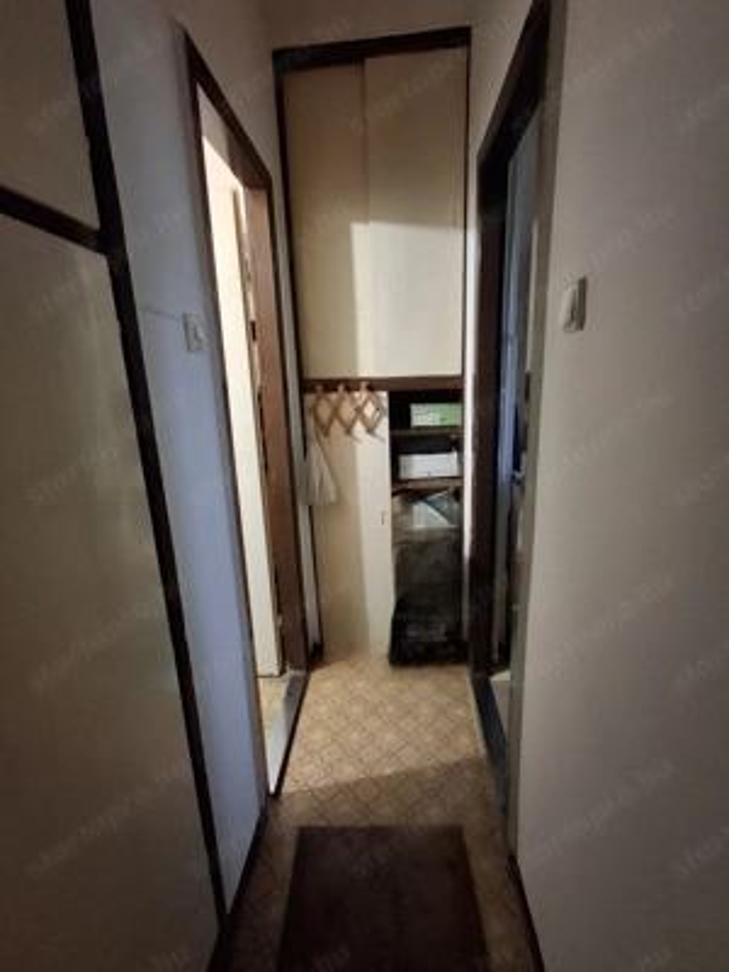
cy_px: 486
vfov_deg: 94.5
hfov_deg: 78.1
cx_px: 364
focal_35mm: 16
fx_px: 449
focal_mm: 1.64
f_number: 2.2
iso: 320
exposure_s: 1/24
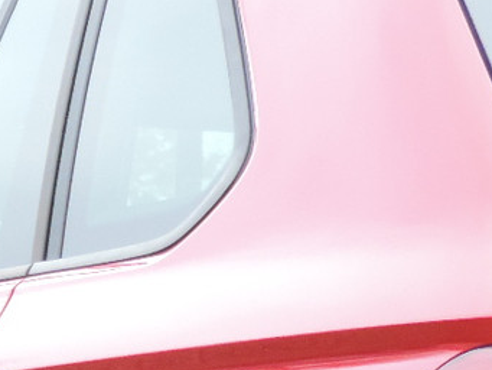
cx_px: -146
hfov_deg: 5.2
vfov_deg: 3.9
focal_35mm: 380
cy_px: 753
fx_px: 5403
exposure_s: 1/50
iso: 400
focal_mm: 16
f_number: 4.1
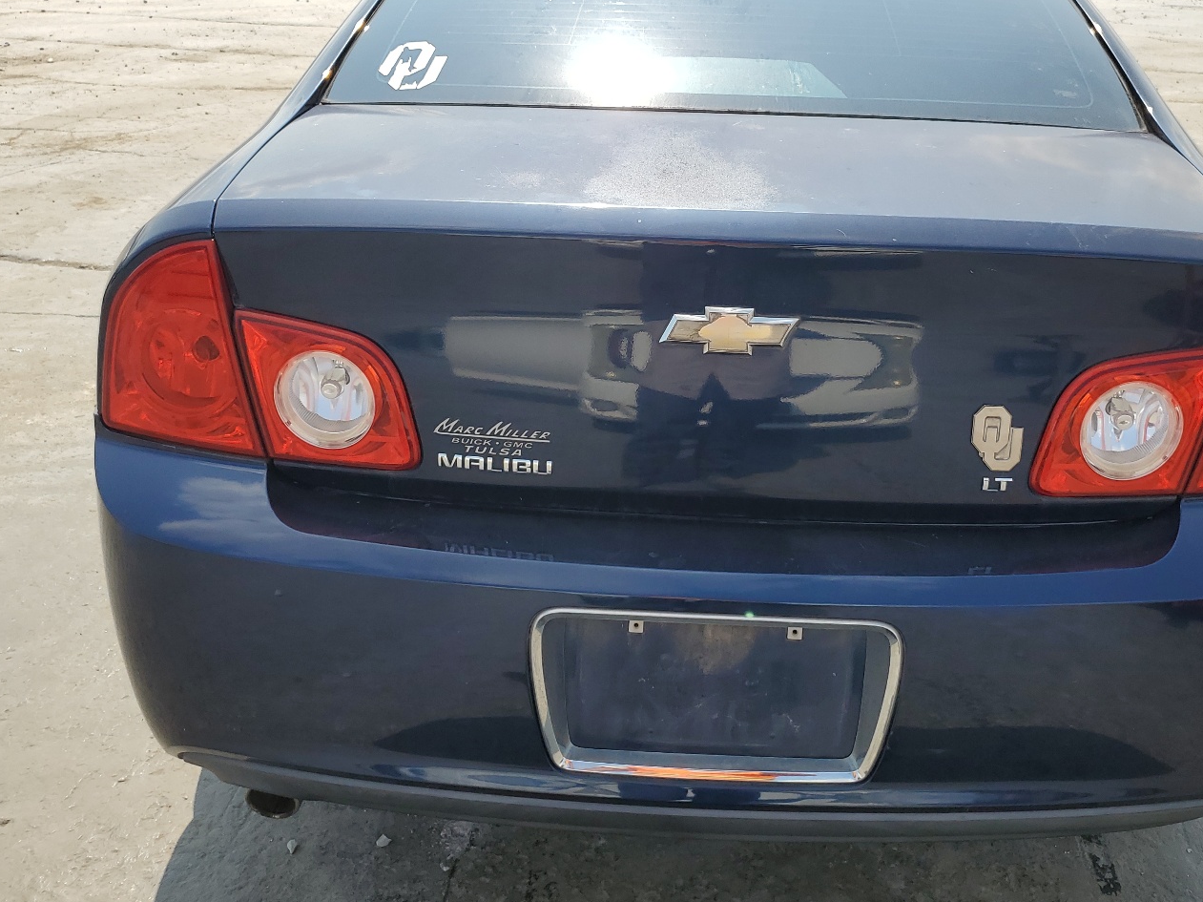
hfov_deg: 55.0
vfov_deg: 42.8
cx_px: 709
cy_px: 373
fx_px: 1147
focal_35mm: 33
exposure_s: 1/2500
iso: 50
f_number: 1.5
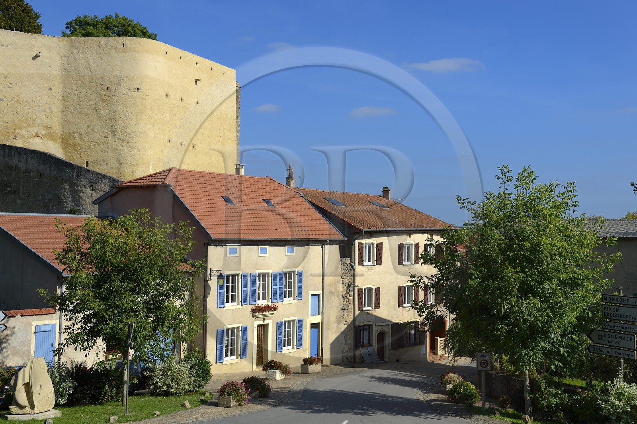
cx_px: 318
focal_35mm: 44
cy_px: 212
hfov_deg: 44.5
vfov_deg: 30.5
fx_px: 778
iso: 200
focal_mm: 44
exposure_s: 1/800
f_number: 6.3
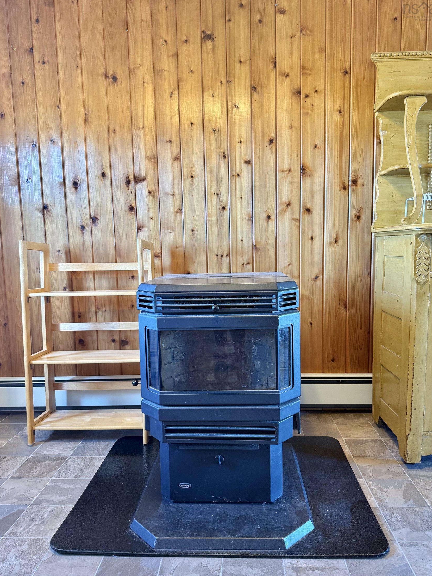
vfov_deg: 69.4
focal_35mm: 25
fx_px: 416
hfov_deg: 54.9
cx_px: 223
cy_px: 295
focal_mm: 6.76
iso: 250
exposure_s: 1/60
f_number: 1.78
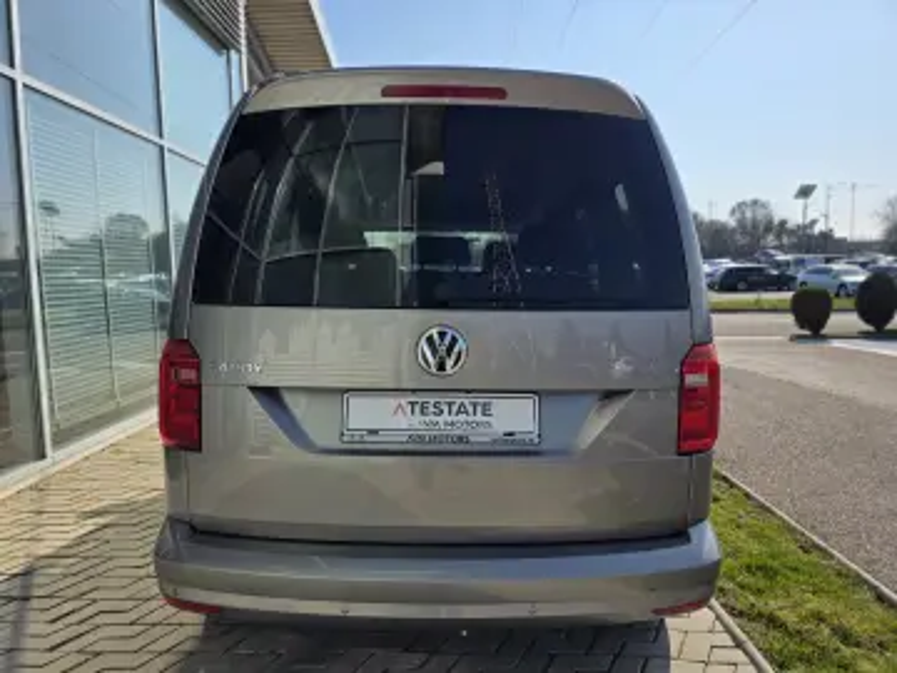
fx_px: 596
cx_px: 448
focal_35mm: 23
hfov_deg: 73.9
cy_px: 336
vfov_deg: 58.9
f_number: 1.7
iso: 80
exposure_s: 1/7944
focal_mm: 6.3
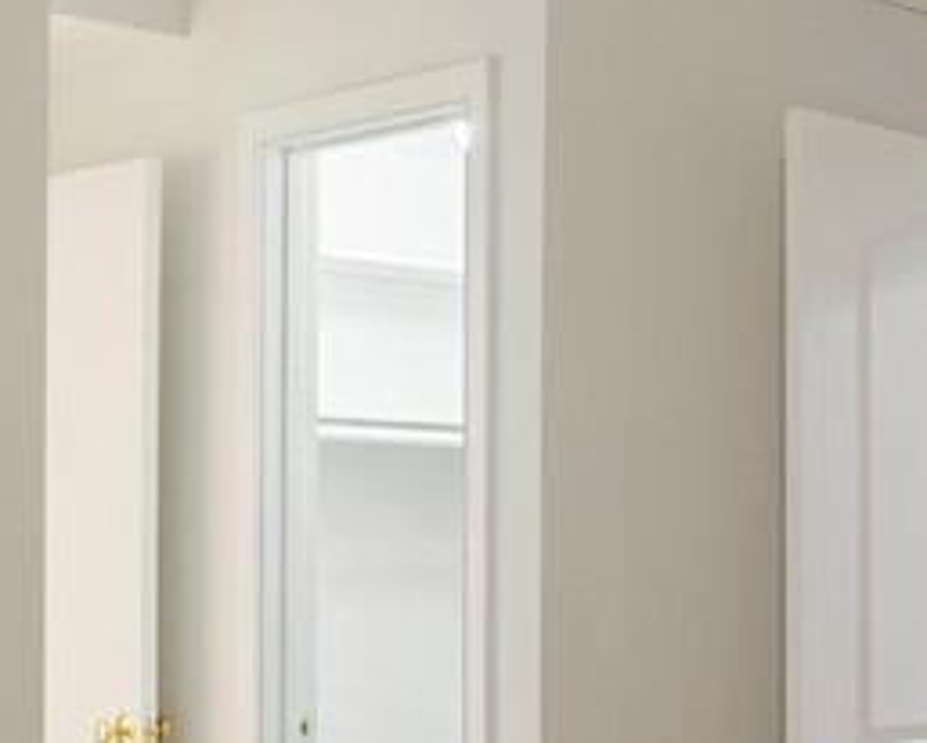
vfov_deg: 18.2
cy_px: 563
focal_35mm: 84
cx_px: 855
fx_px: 2306
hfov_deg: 22.1
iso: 1250
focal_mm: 16
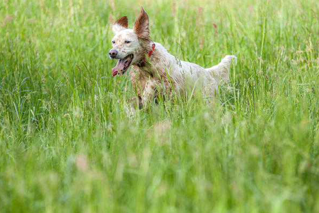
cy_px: 107
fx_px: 1944
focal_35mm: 220
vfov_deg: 6.3
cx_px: 159
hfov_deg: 9.4
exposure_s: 1/1600
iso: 400
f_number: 2.8
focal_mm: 145
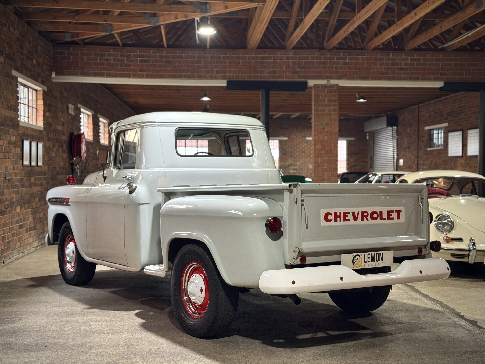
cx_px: 242
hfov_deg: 39.7
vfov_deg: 30.3
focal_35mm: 48
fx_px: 673
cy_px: 182
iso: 200
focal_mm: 6.76
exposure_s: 1/50
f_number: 1.78
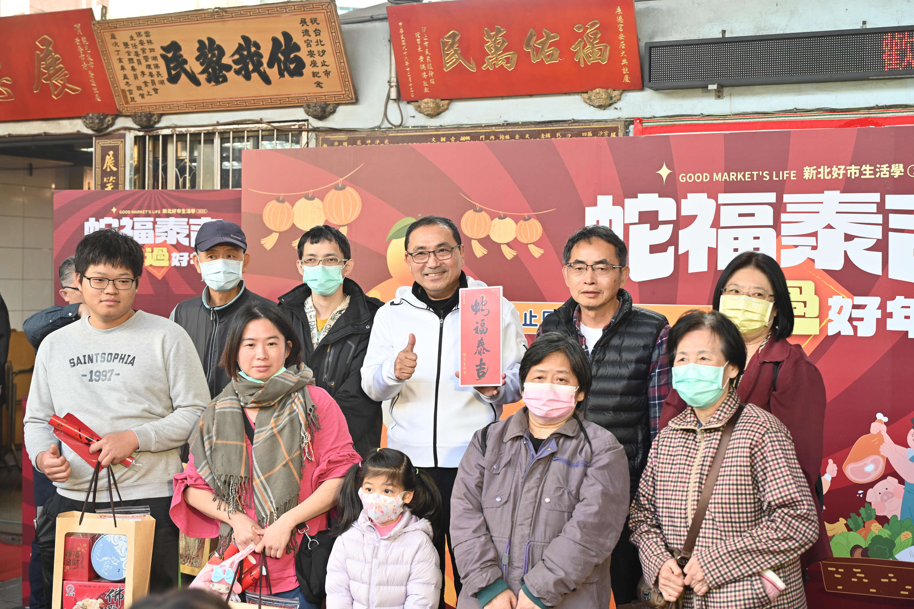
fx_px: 1320
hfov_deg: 38.2
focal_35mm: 52
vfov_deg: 26.0
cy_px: 304
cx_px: 457
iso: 360
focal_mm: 52
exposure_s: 1/125
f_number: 4
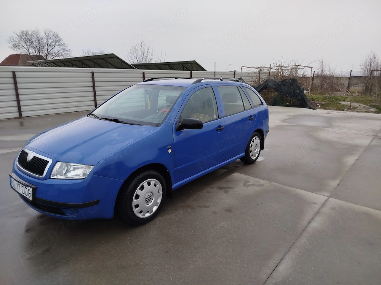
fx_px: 264
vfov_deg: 56.8
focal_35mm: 24
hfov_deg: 71.6
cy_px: 142
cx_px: 190
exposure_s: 1/100
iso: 100
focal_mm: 5.31
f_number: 1.7
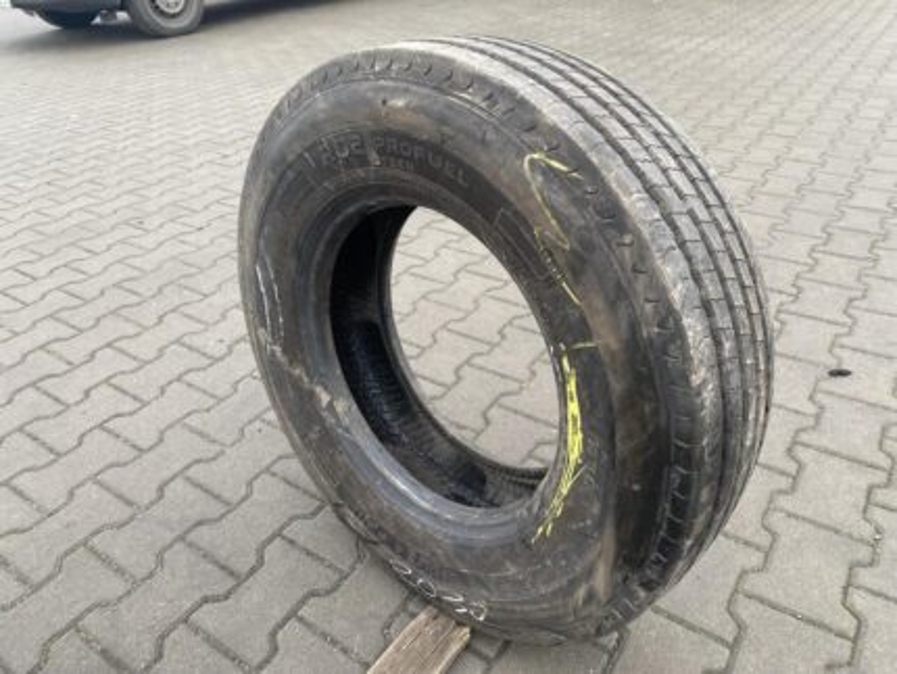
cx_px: 448
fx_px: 674
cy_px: 337
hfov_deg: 67.3
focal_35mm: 26
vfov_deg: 53.1
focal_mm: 4.25
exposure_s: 1/121
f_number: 1.8
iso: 80
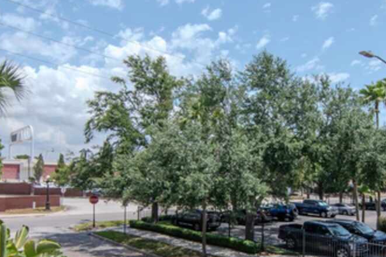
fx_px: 343
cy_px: 206
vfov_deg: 39.5
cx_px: 248
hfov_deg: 57.9
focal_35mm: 32
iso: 800
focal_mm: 11
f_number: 16
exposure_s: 1/250
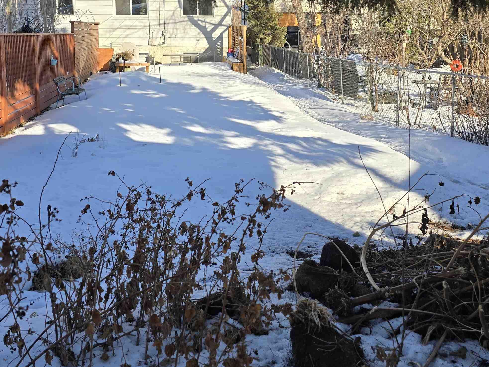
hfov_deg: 51.4
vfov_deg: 38.6
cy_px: 91
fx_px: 509
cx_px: 243
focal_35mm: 36
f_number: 1.7
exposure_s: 1/532
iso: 12
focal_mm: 6.3
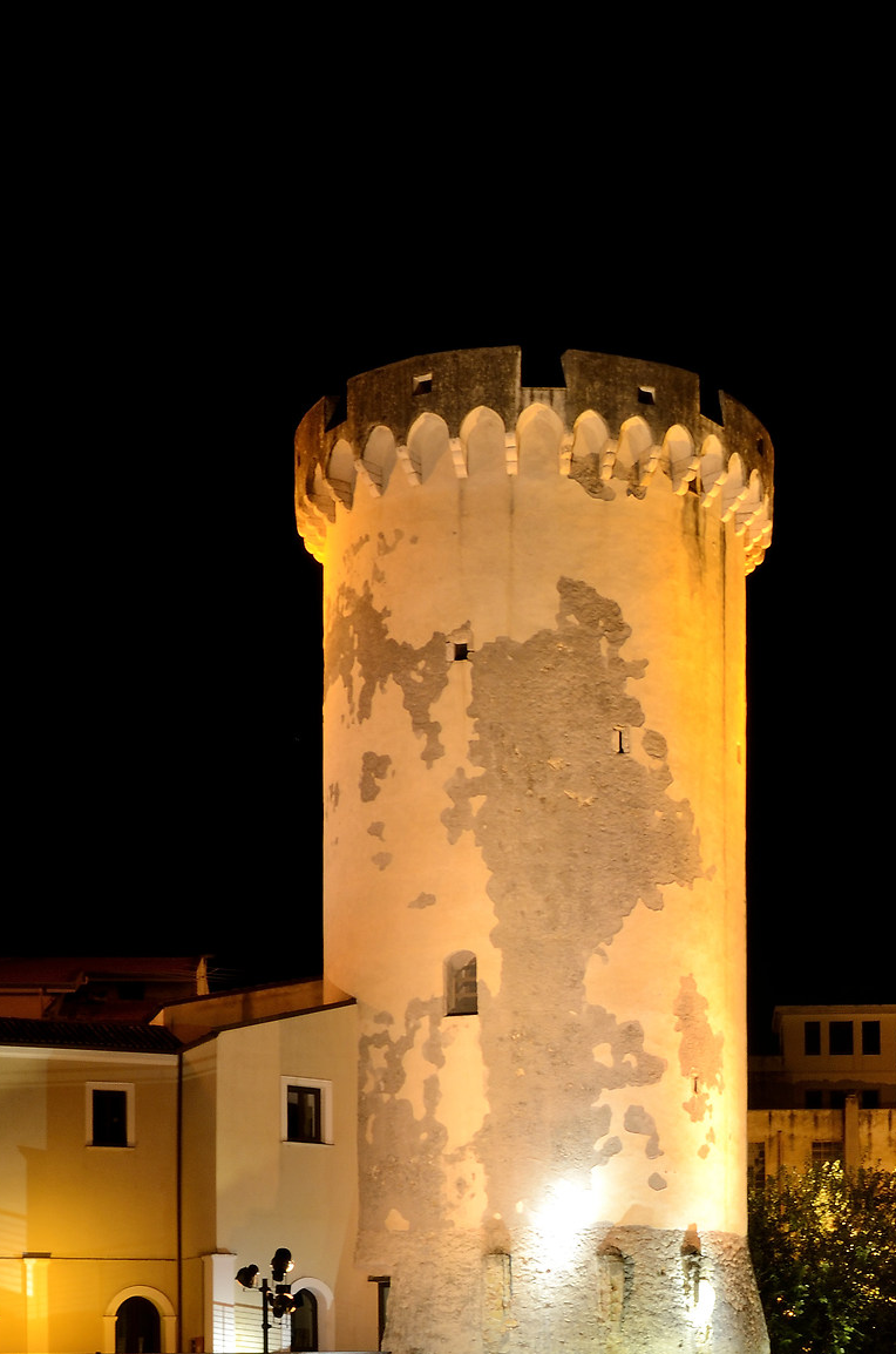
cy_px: 1314
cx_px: 745
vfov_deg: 34.6
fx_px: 1990
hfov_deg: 24.9
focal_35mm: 53
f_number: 11
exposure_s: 30
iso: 100
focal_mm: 17
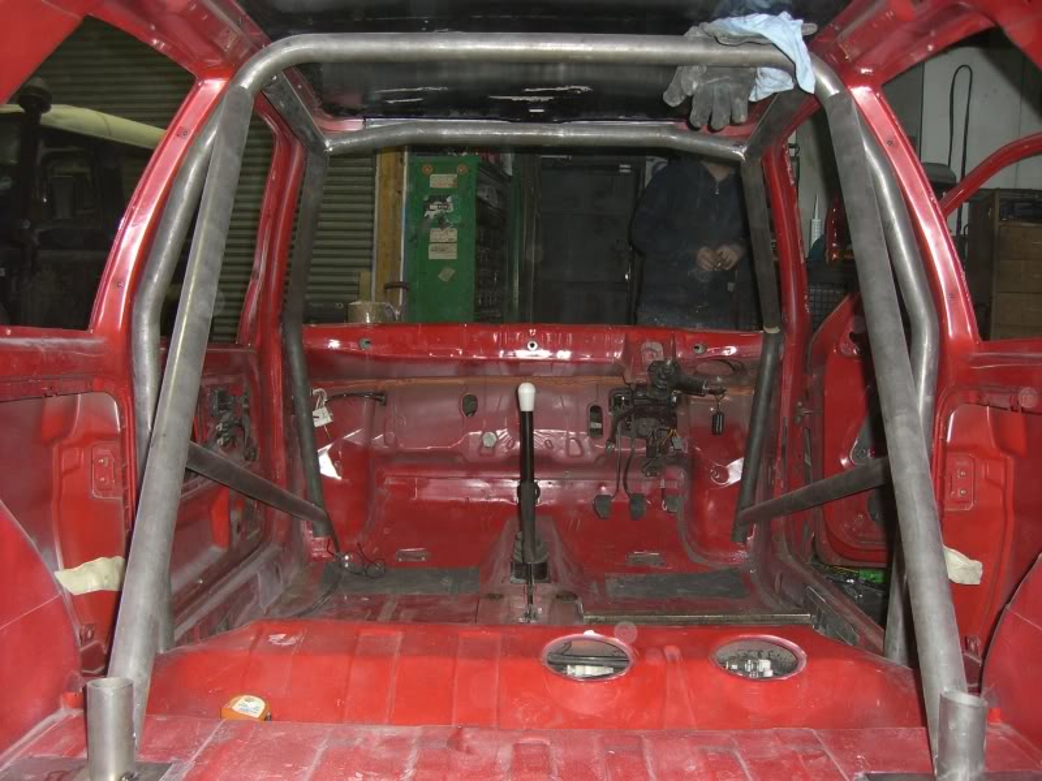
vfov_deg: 37.7
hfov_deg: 49.0
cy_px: 390
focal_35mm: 38
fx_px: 1144
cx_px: 521
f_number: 2.7
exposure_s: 1/60
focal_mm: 6.2
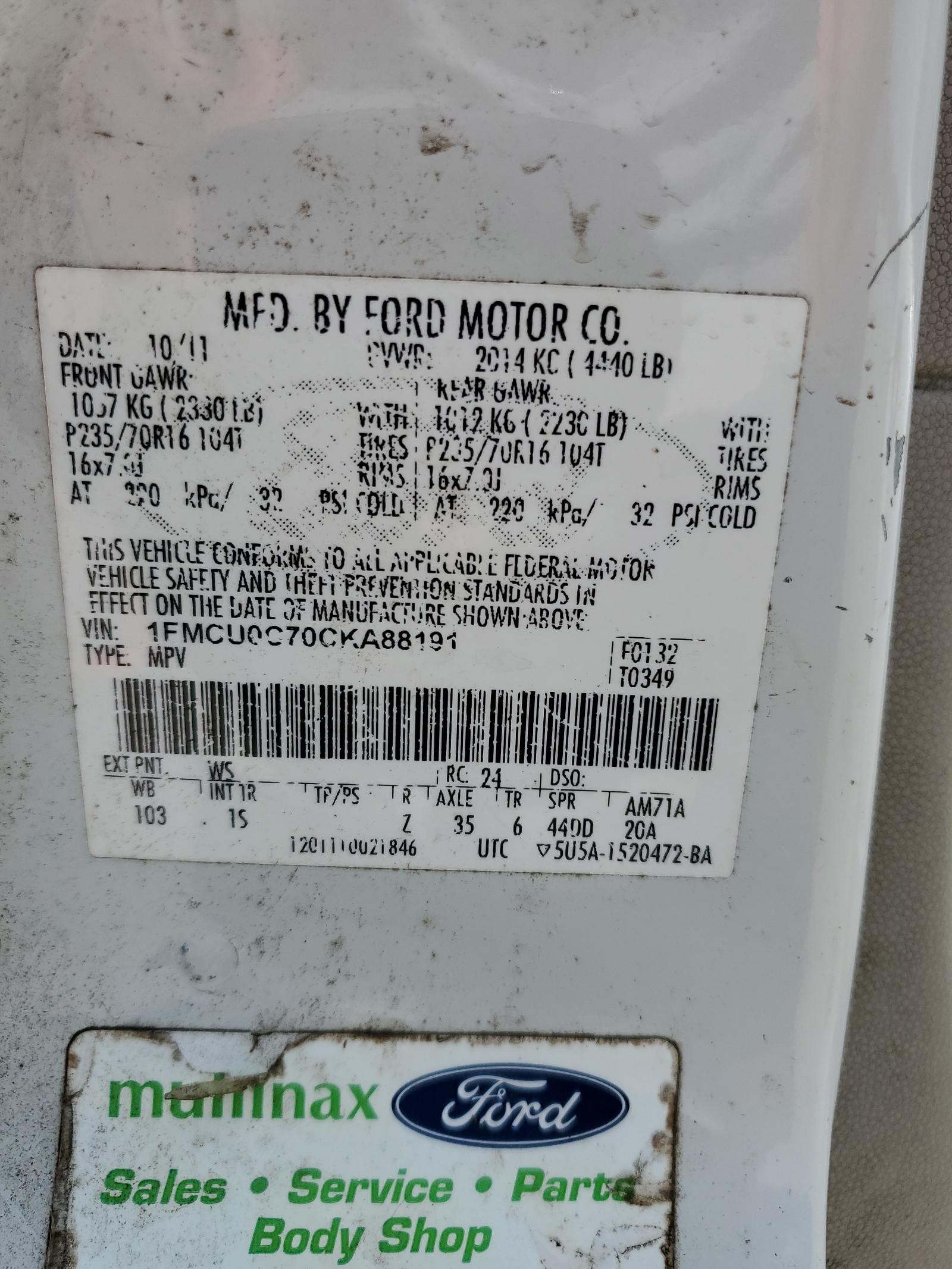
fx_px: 953
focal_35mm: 26
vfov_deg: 67.3
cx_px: 476
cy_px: 634
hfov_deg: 53.1
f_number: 1.5
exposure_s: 1/1667
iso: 50
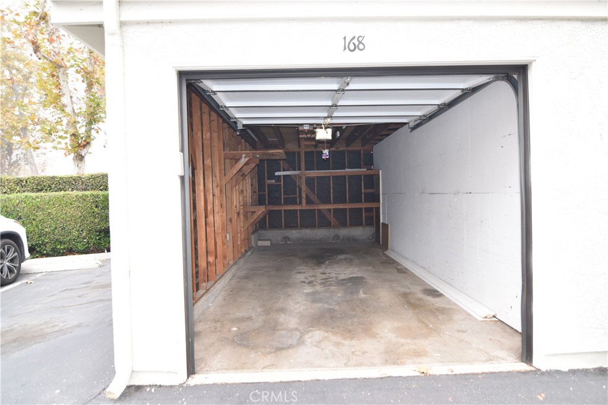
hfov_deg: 85.4
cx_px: 304
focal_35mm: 20
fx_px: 329
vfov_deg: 63.2
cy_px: 202
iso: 140
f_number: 5.6
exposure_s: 1/125
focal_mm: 13
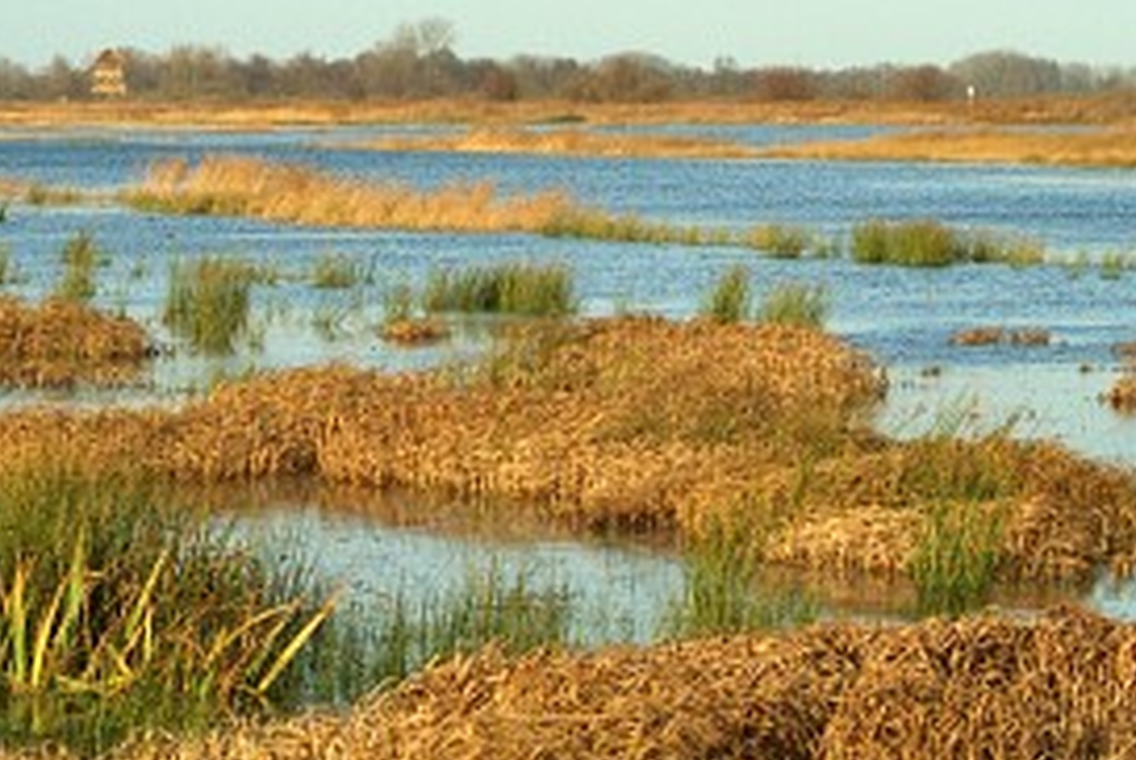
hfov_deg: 11.8
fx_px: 5496
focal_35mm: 174
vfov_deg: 7.9
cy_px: 386
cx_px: 405
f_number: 11
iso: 400
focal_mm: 70
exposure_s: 1/500
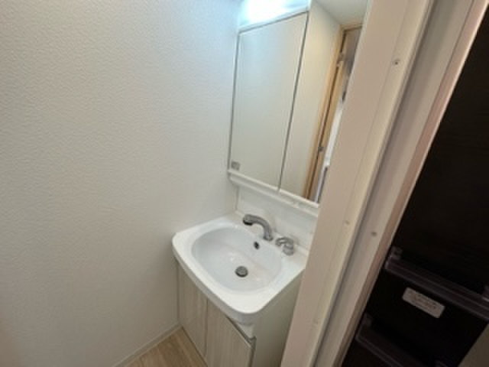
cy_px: 184
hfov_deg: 102.1
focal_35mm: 14
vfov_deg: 85.7
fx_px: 198
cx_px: 244
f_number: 2.2
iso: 160
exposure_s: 1/120
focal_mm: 2.22
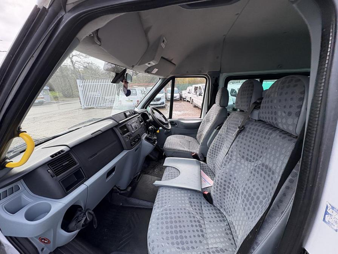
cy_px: 127
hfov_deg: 102.1
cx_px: 169
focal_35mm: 14
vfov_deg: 85.7
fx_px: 137
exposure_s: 1/123
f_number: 2.2
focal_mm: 2.22
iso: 50
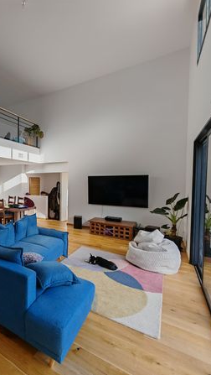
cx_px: 12
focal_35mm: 19
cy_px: 187
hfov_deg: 50.1
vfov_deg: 89.5
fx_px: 189
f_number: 2
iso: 125
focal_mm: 1.82
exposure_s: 1/100
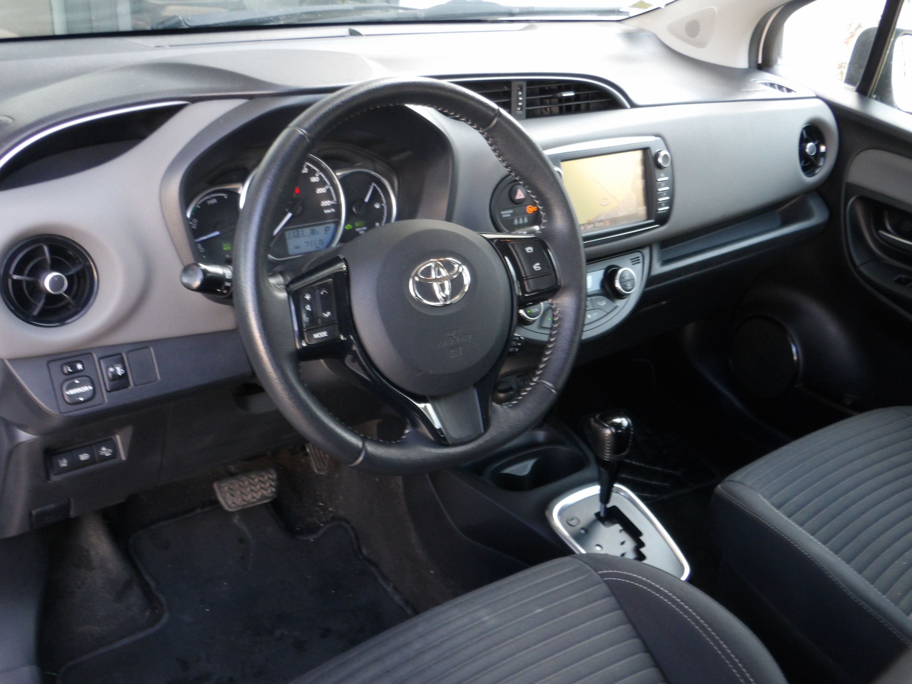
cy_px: 342
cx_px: 456
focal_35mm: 34
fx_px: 896
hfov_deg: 54.0
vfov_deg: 41.8
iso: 200
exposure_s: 1/28
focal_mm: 6.2
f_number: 4.5
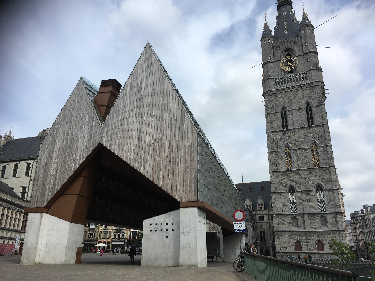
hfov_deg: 61.7
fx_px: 314
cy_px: 140
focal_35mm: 29
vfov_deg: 48.2
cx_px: 188
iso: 25
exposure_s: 1/2024
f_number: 2.2
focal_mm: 4.15
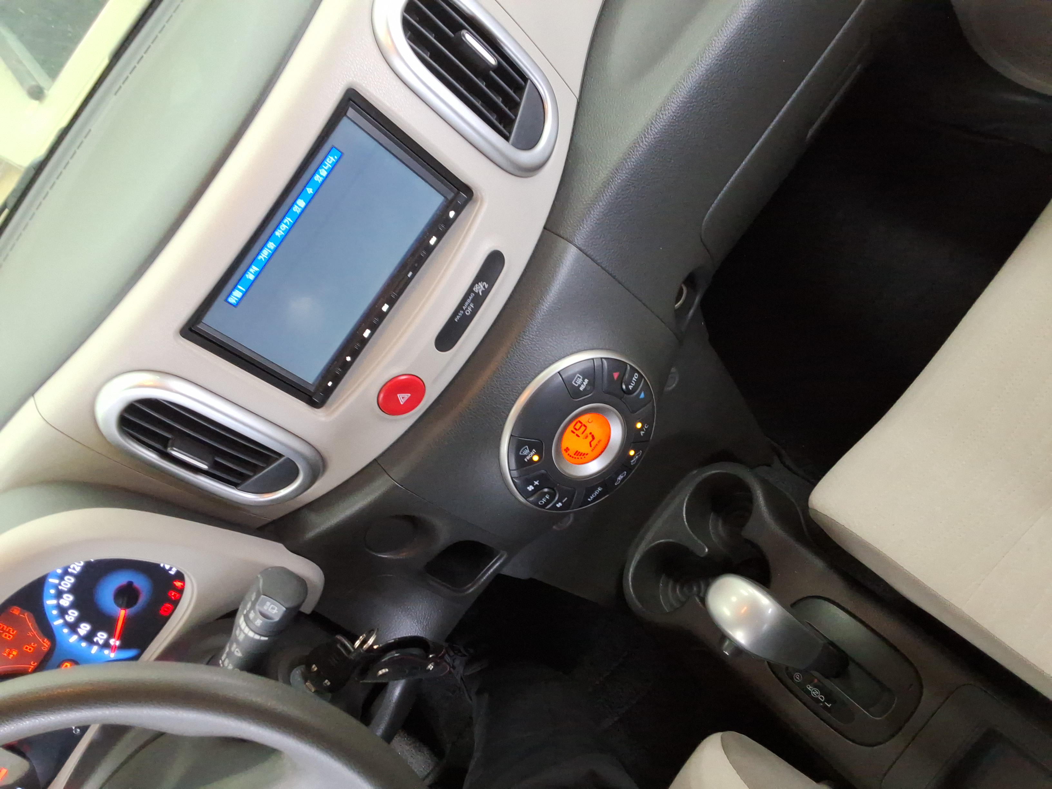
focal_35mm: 28
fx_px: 851
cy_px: 394
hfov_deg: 63.4
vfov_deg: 49.7
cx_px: 526
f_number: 1.9
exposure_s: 1/30
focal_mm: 2.91
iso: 164
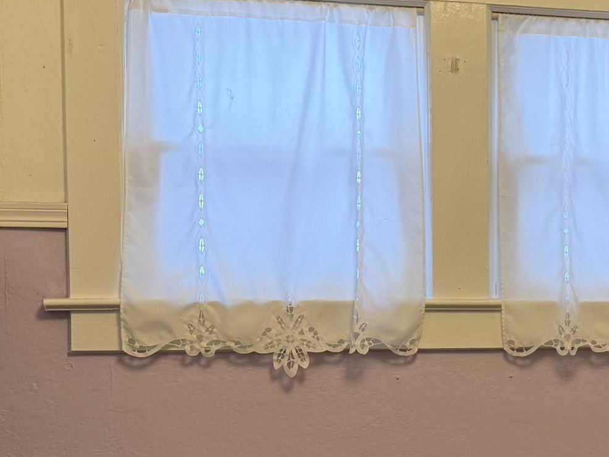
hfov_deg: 24.3
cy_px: 321
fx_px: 1319
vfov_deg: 19.5
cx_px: 664
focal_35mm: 75
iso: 125
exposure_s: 1/120
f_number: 1.78
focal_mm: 6.76
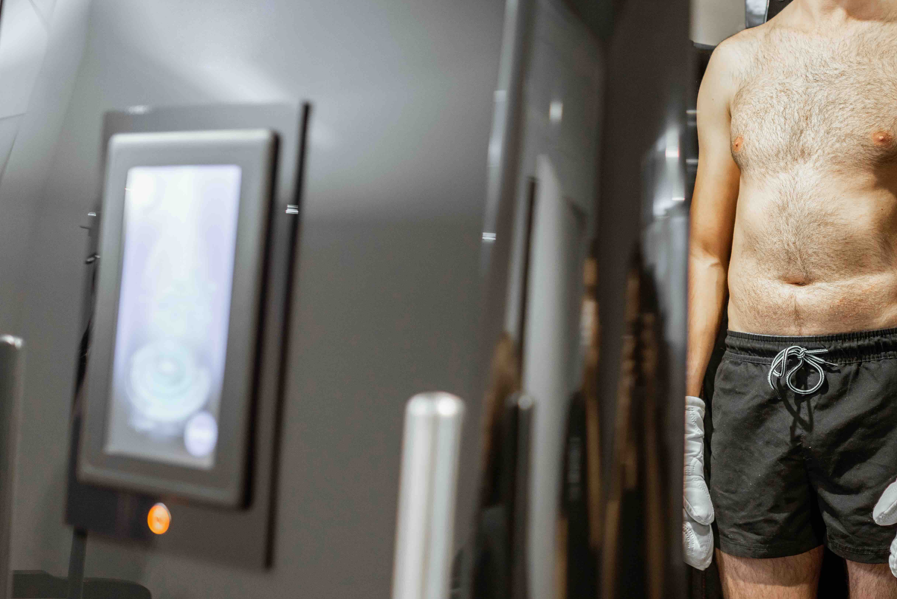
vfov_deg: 25.5
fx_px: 1321
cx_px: 644
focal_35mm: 53
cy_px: 223
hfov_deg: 36.8
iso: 500
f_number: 2.2
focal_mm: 35
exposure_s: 1/60
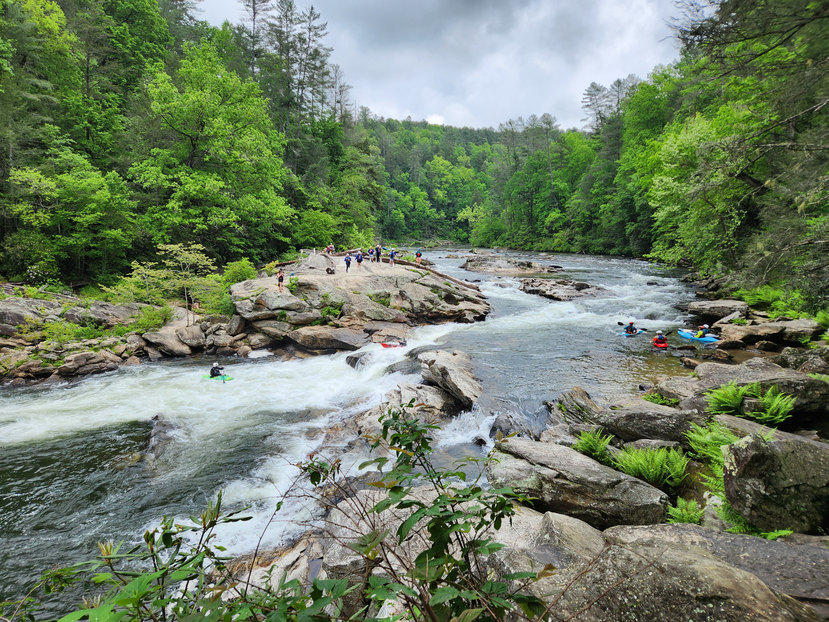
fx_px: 551
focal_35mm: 23
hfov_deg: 73.9
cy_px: 311
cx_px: 414
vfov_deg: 58.9
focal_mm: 5.4
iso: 20
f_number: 1.8
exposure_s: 1/1205
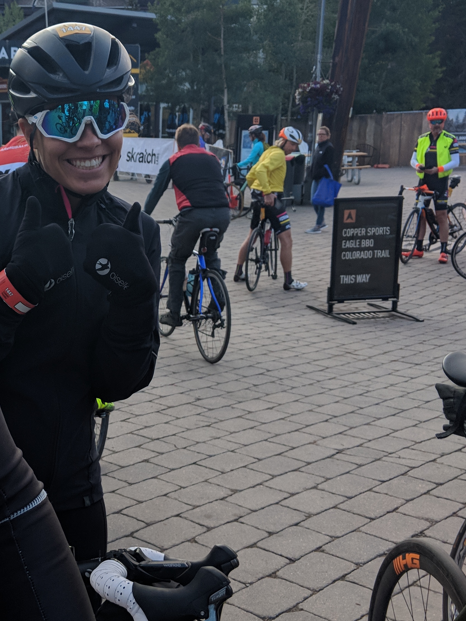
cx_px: 69
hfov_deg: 28.8
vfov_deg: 38.9
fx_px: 880
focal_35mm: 49
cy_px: 318
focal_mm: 4.44
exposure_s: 1/650
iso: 51
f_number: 1.8
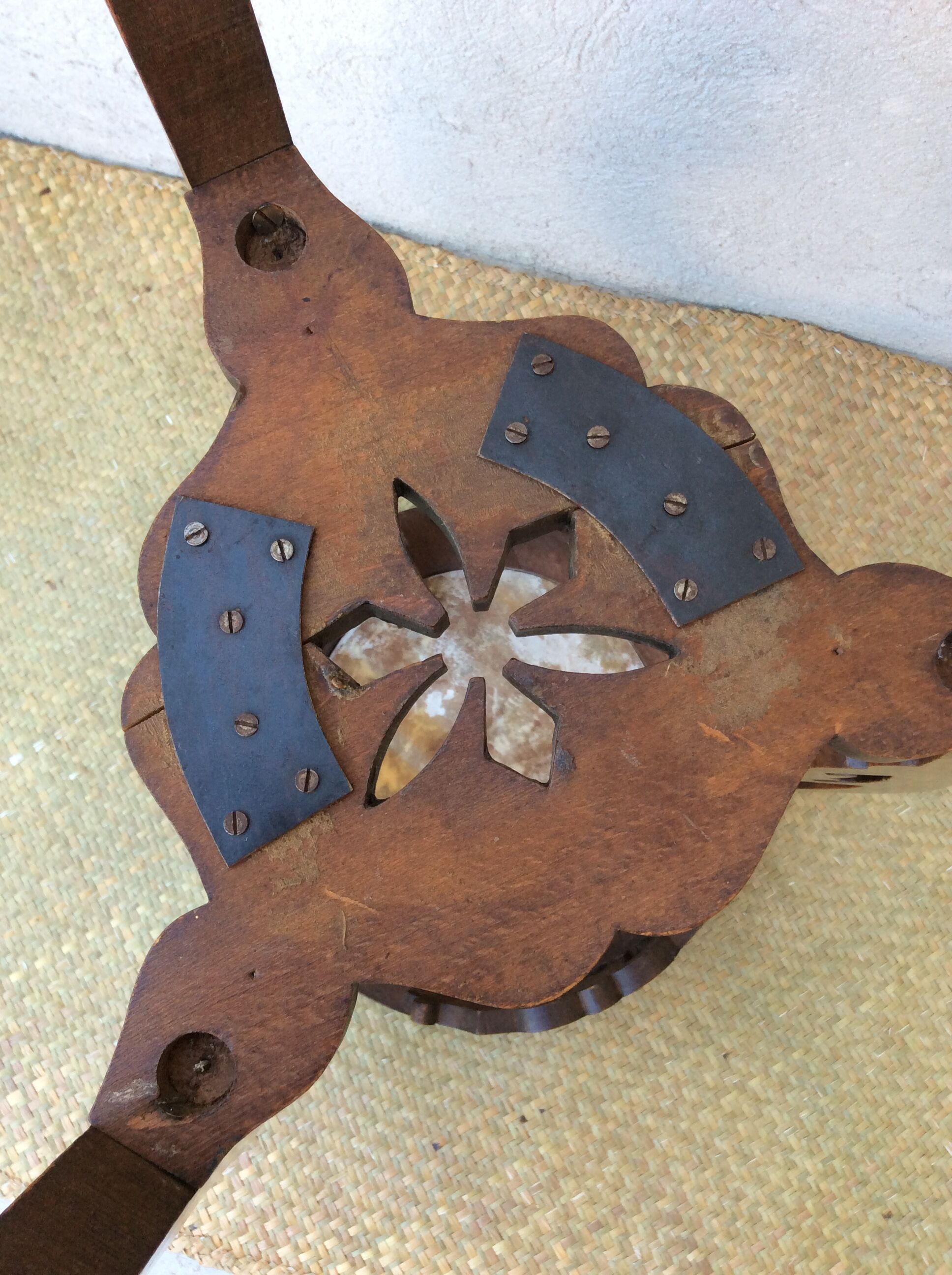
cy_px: 638
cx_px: 476
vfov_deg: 56.9
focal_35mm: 32
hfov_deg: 44.1
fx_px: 1177
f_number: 2.4
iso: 40
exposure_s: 1/50
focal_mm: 3.3
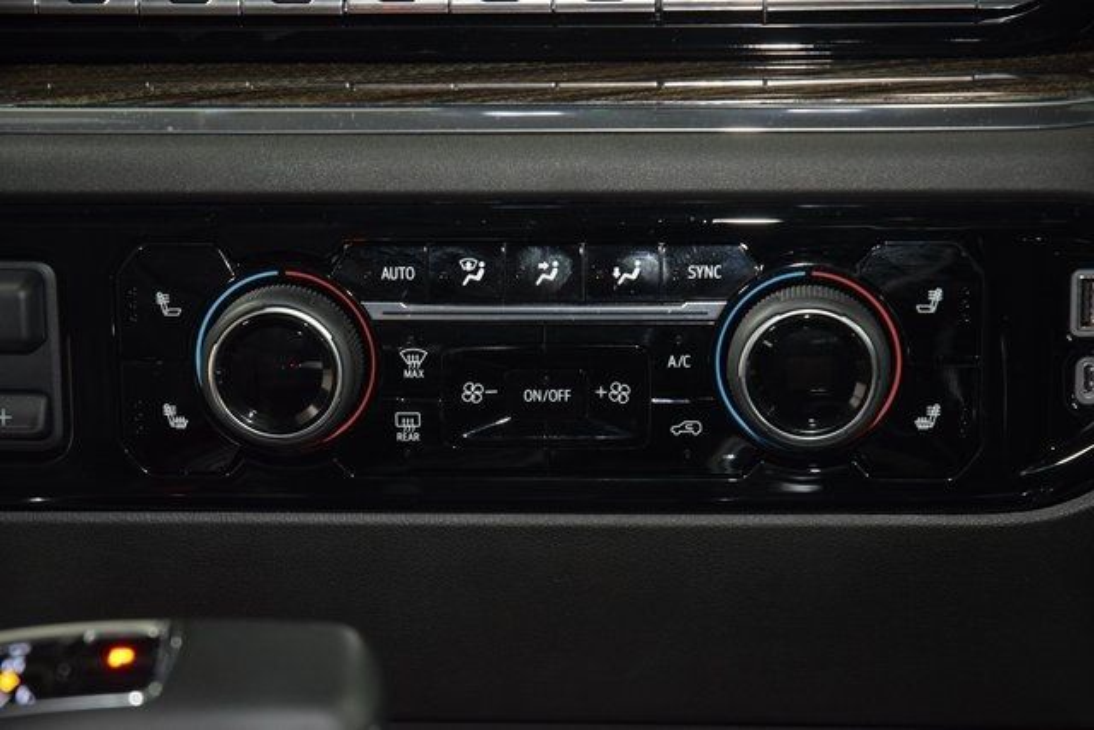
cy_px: 365
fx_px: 3191
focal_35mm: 105
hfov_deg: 19.5
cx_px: 547
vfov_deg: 13.0
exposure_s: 1/30
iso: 2000
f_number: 4.5
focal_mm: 70
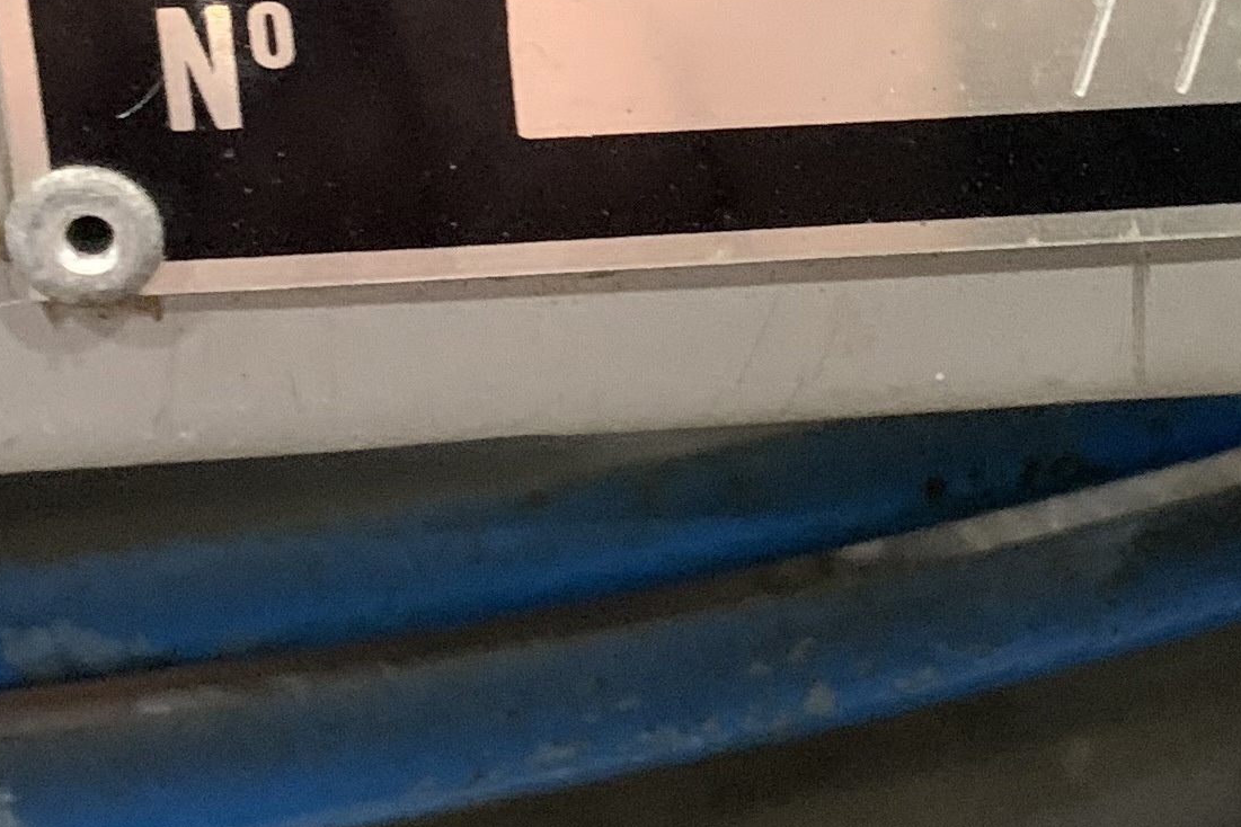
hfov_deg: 20.3
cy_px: 119
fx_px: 3412
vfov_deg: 13.7
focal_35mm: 99
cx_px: 1074
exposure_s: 1/34
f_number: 1.8
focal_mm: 4.25
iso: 400
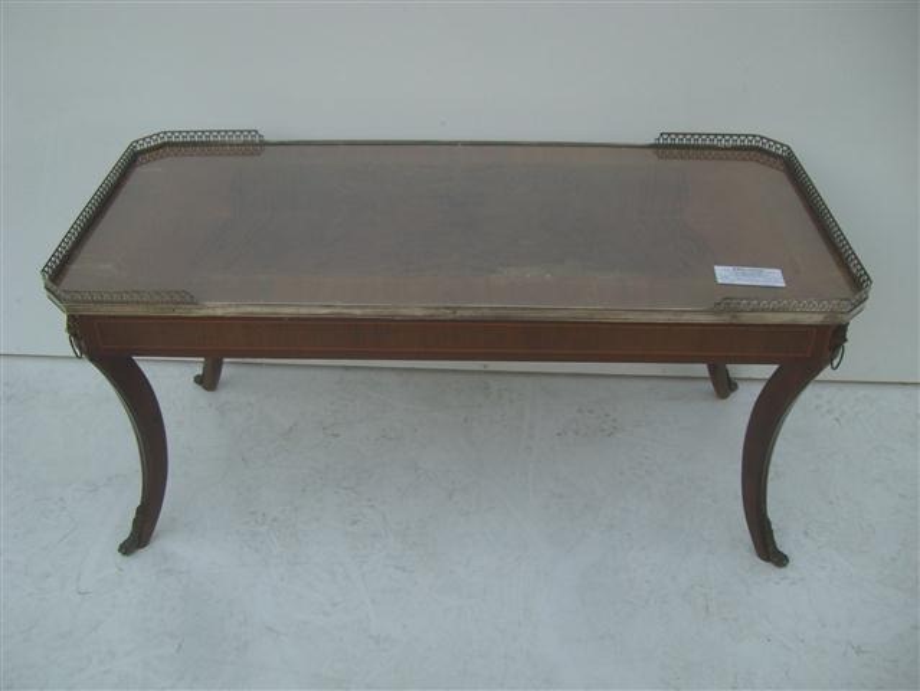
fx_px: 1011
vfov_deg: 37.8
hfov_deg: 49.0
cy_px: 346
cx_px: 460
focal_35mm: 38
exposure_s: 1/200
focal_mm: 6.2
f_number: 2.7
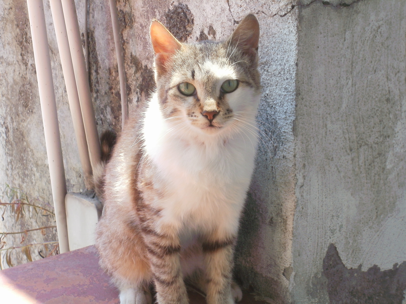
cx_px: 203
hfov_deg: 24.1
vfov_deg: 18.2
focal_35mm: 81
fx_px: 950
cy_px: 152
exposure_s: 1/60
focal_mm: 14.2
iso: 100
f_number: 4.8
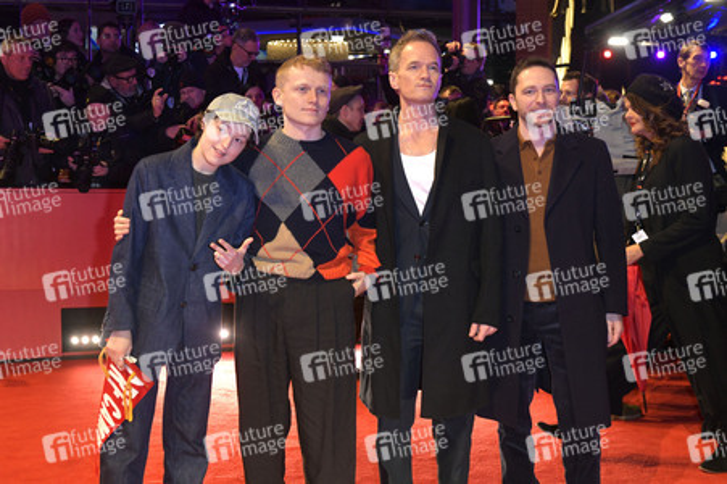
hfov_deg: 46.4
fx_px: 848
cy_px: 242
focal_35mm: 42
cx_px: 364
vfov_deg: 31.8
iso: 1600
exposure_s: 1/250
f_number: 5.6
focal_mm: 42
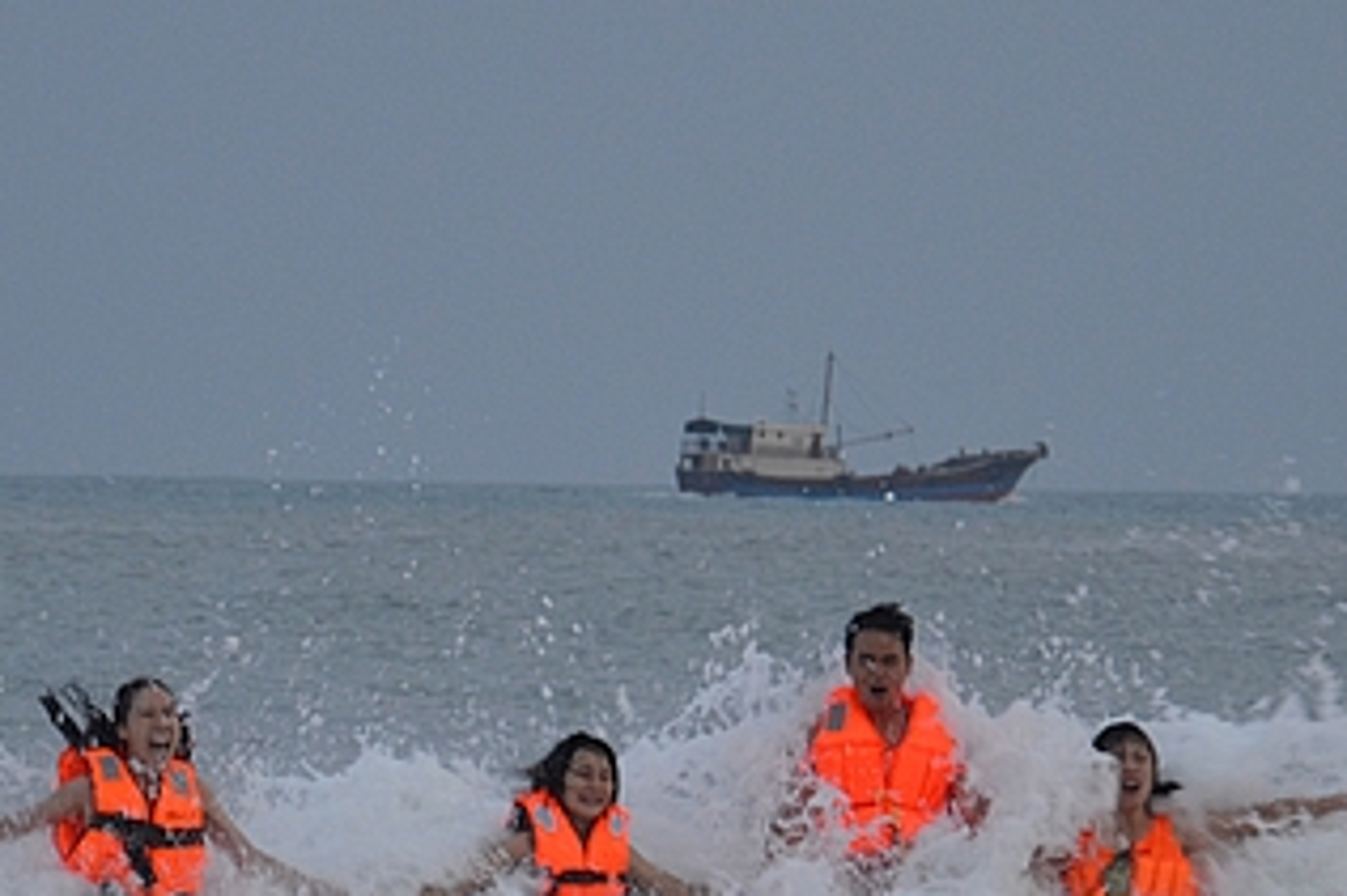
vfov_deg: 3.5
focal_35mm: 397
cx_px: 595
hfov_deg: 5.2
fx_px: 14856
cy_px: 811
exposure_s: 1/60
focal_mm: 105
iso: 640
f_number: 5.6
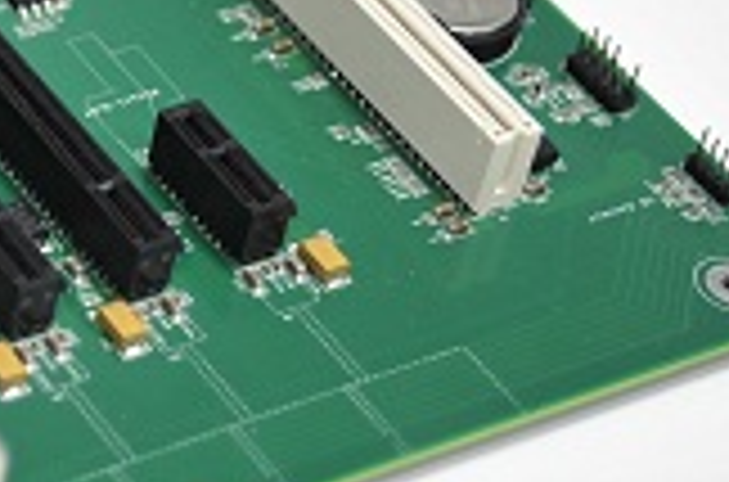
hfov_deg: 9.6
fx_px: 4200
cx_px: -405
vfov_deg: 6.6
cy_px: 196
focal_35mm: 208
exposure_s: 1/25
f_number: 2.8
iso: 400
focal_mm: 56
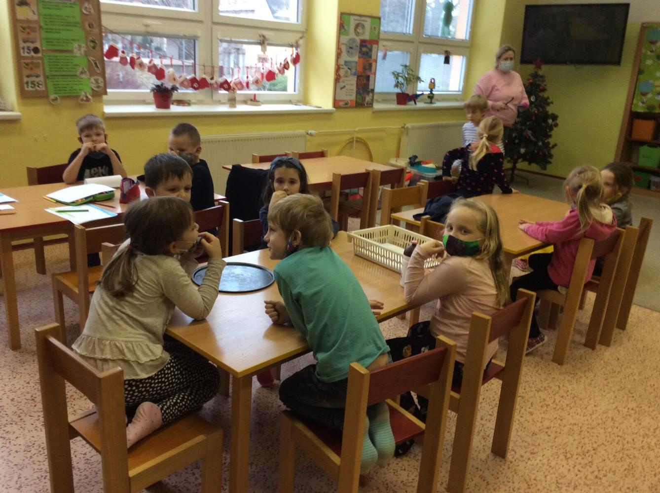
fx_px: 609
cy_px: 246
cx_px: 330
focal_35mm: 32
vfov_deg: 44.0
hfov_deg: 56.9
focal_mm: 3.3
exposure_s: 1/25
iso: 80
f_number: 2.4
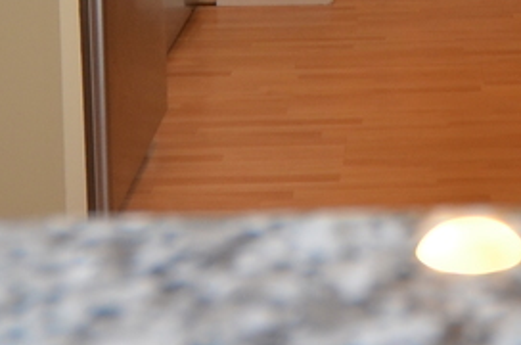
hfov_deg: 22.0
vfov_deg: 14.0
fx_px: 1299
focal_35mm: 90
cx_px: 489
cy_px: -205
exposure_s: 1/60
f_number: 4
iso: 280
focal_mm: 10
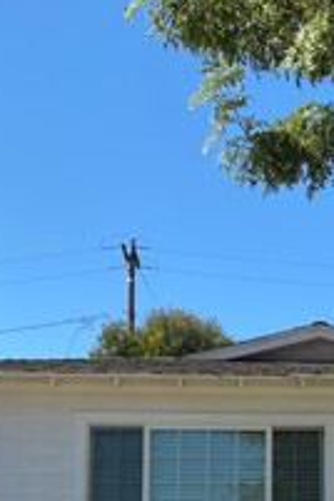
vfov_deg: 23.0
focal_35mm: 86
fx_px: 1197
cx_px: 302
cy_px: 466
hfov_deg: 15.7
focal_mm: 4.25
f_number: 1.8
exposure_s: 1/2141
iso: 32
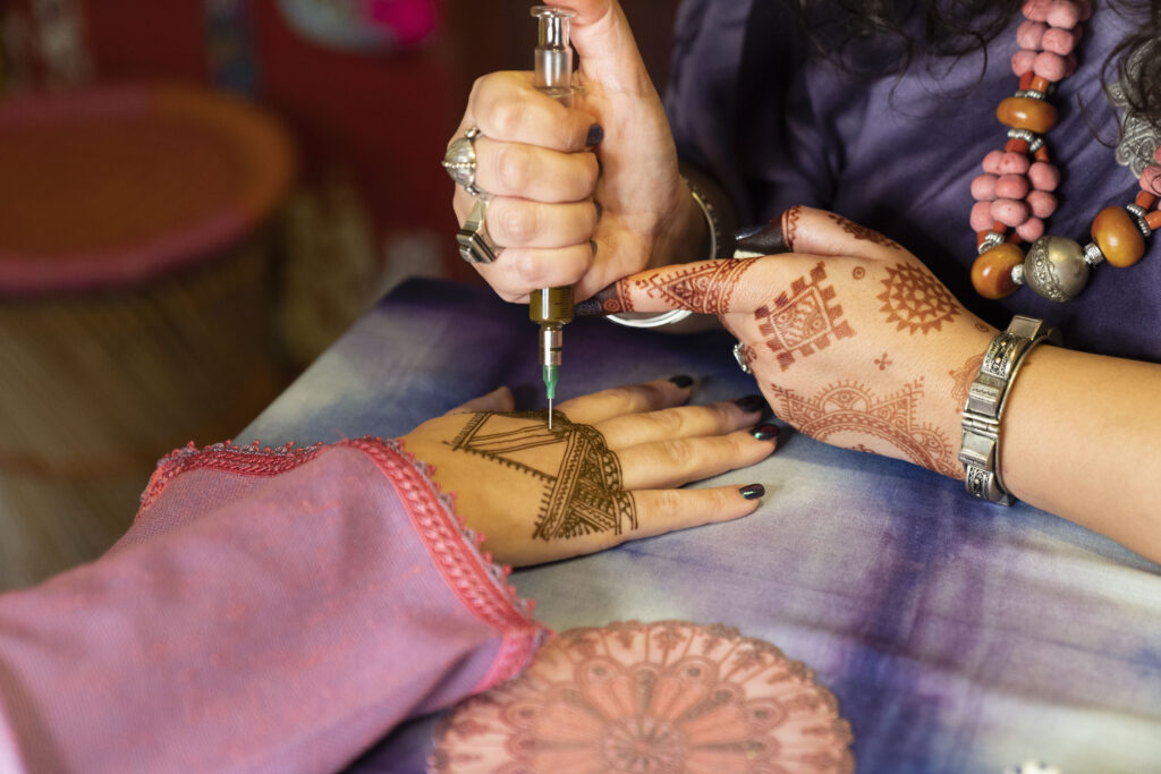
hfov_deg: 28.8
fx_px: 2258
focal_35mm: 70
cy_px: 387
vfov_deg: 19.5
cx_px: 580
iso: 2000
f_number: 2.8
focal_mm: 70
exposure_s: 1/100
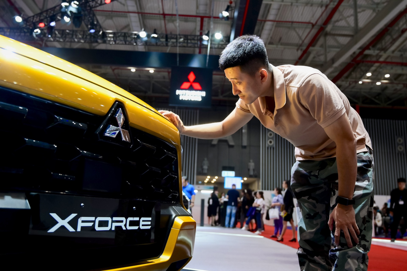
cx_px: 204
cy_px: 136
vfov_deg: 41.7
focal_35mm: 32
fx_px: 356
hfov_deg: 59.5
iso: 1600
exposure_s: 1/400
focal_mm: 31.5
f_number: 4
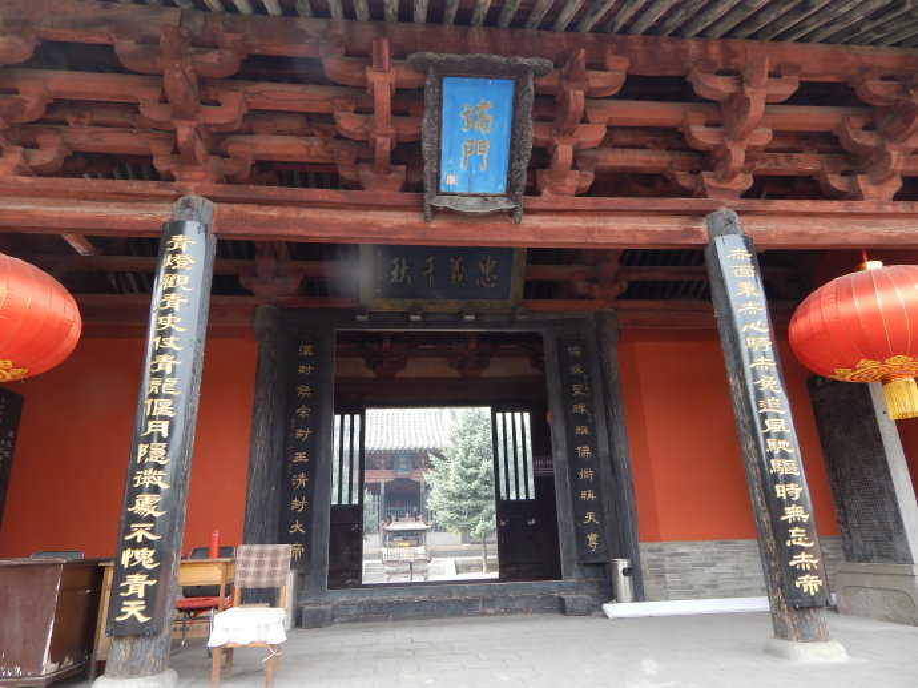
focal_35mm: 23
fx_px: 610
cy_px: 344
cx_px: 459
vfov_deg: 58.8
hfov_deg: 73.9
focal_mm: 4
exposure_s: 1/100
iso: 125
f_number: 3
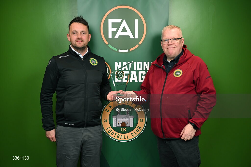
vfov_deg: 36.9
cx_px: 126
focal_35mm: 36
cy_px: 84
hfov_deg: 53.1
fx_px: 251
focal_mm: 36
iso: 320
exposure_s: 1/200
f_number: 4.5
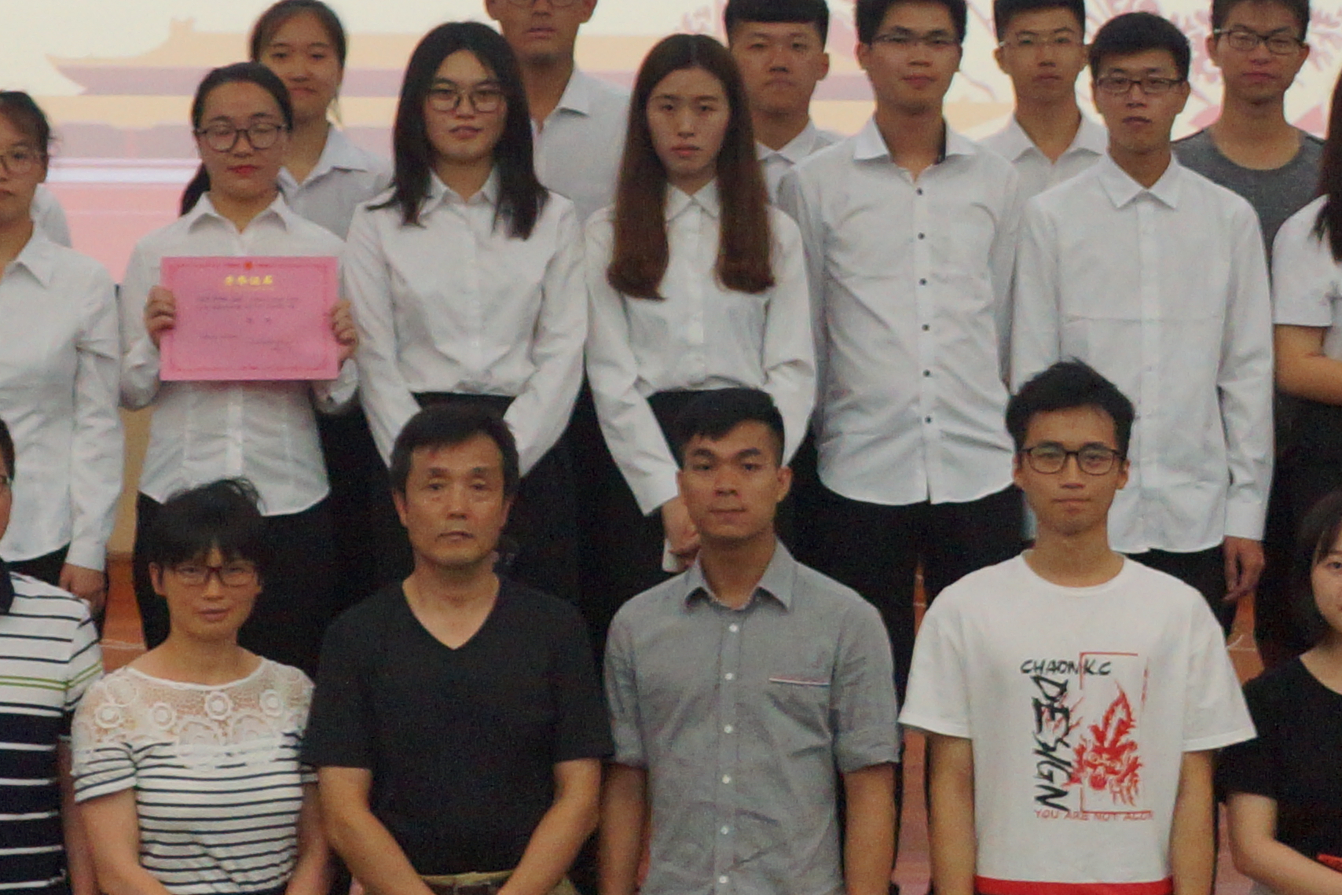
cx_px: 552
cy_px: -192
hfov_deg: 15.0
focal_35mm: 137
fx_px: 5107
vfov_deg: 9.9
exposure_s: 1/100
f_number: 4
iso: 1000
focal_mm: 26
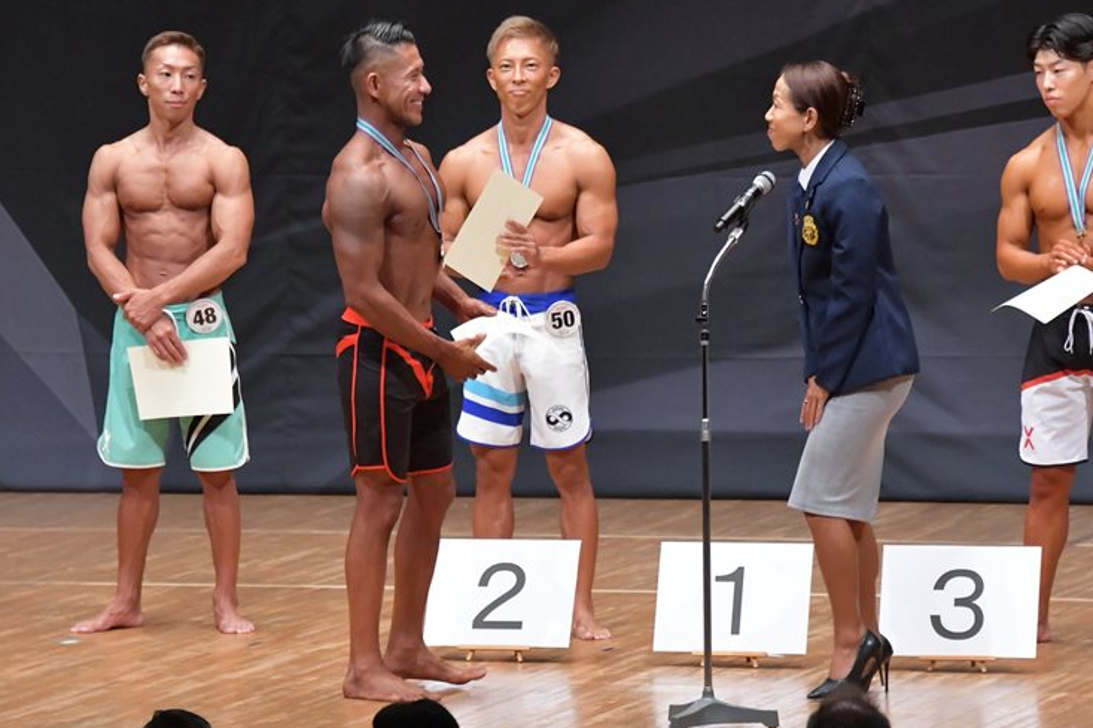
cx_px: 552
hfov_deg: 7.2
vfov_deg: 4.8
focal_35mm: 285
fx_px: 8650
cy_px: 348
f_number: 5.6
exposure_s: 1/400
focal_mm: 180
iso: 8000
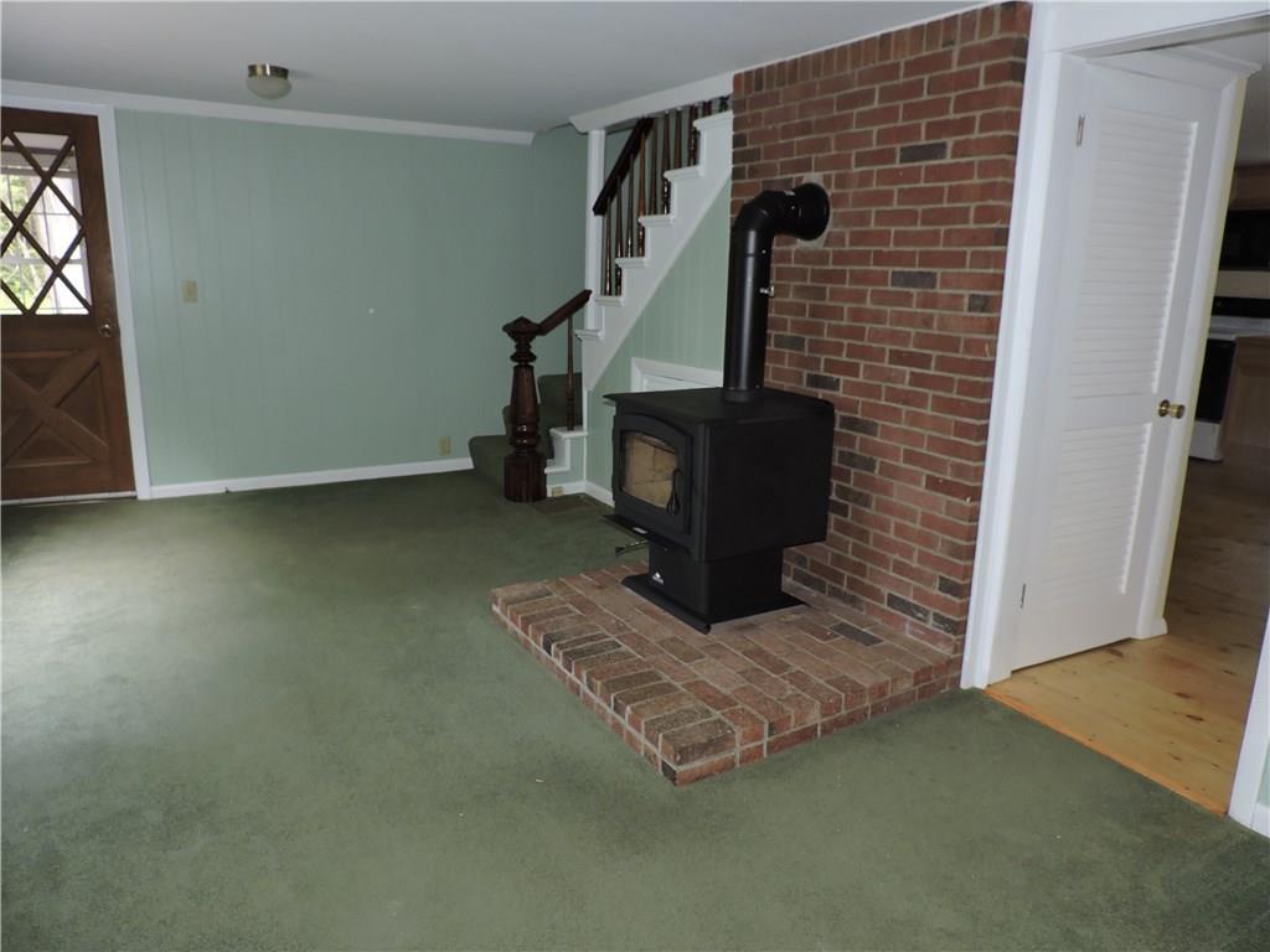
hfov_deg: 71.6
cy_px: 476
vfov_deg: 56.8
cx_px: 635
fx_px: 881
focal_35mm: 24
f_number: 3
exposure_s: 1/30
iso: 200
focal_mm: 4.3
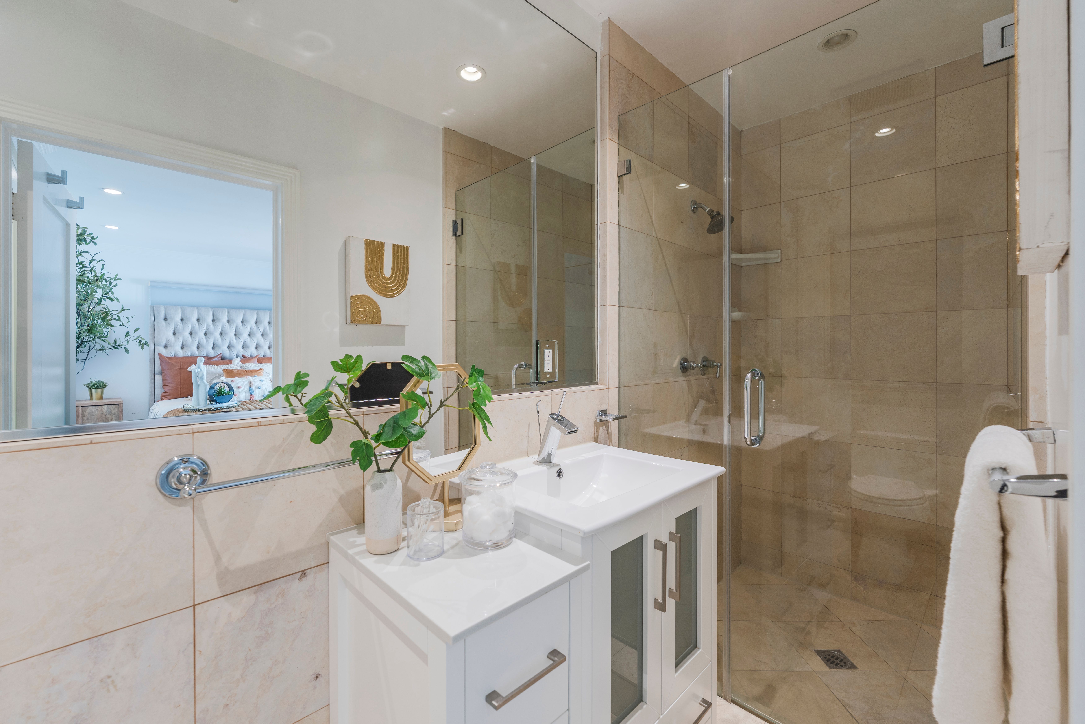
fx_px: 422
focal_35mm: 14
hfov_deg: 104.3
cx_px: 542
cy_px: 362
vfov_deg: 81.2
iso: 100
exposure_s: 1/2.5
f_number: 7.1
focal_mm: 14
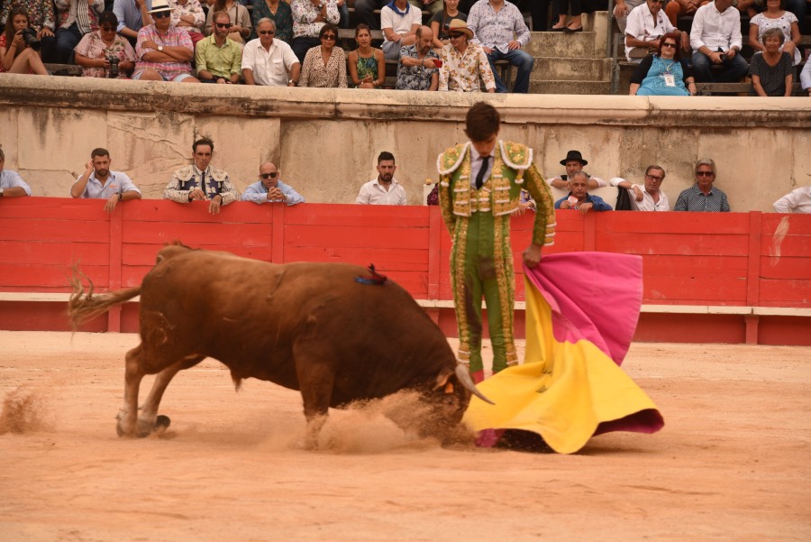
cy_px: 271
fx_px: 3606
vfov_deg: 8.6
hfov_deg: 12.8
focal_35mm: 160
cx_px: 406
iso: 400
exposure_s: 1/800
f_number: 6.3
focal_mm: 160
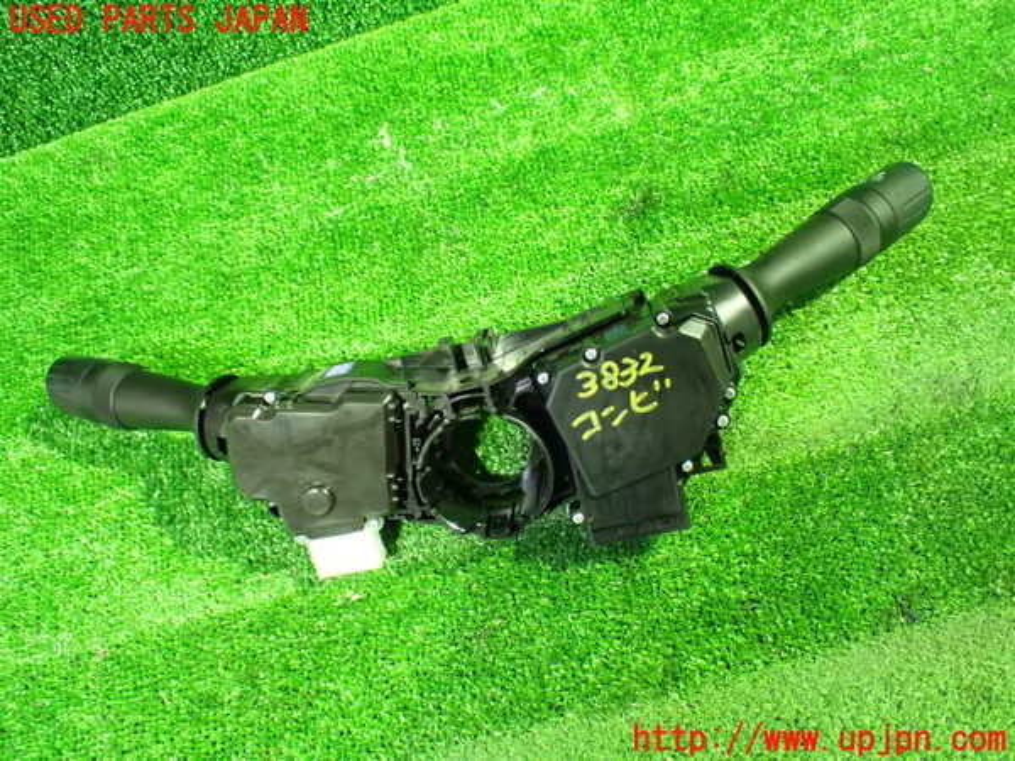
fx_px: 880
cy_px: 380
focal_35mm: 30
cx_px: 508
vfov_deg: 46.8
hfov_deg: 60.0
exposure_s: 1/30
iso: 1600
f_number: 2.3
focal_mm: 5.4
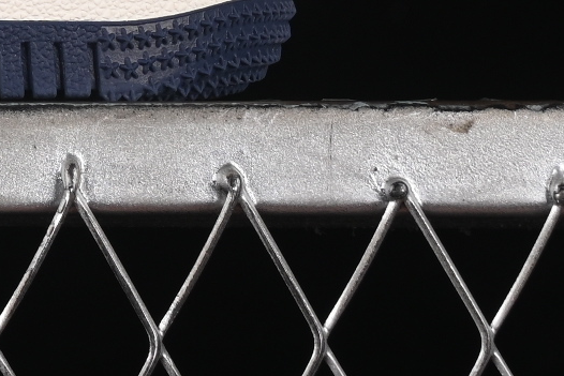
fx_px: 6221
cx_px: -694
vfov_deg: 3.4
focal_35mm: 397
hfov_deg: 5.1
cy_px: -514
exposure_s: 1/80
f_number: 8
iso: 160
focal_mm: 50
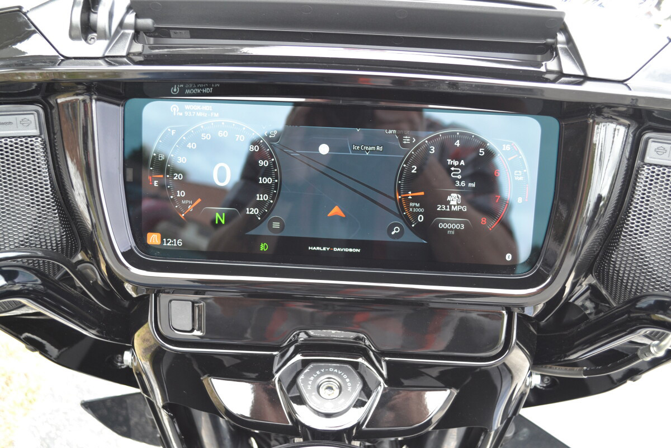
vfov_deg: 34.2
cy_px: 224
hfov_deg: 49.6
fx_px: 727
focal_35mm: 39
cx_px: 336
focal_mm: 26
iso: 400
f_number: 5
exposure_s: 1/100
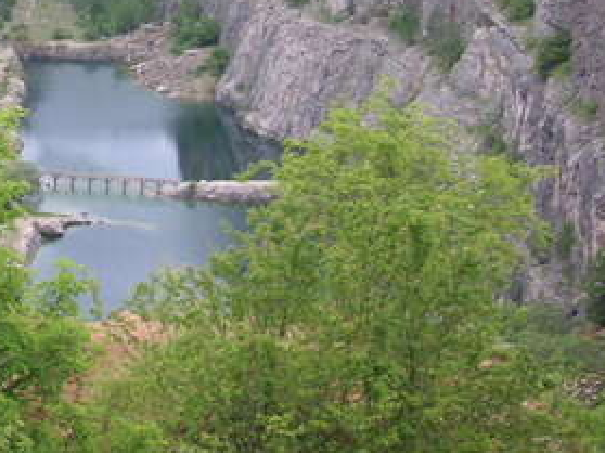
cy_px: 13
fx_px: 1852
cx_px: -202
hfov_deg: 17.3
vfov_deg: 13.8
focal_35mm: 106
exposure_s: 1/180
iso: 50
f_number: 2.8
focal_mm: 6.1
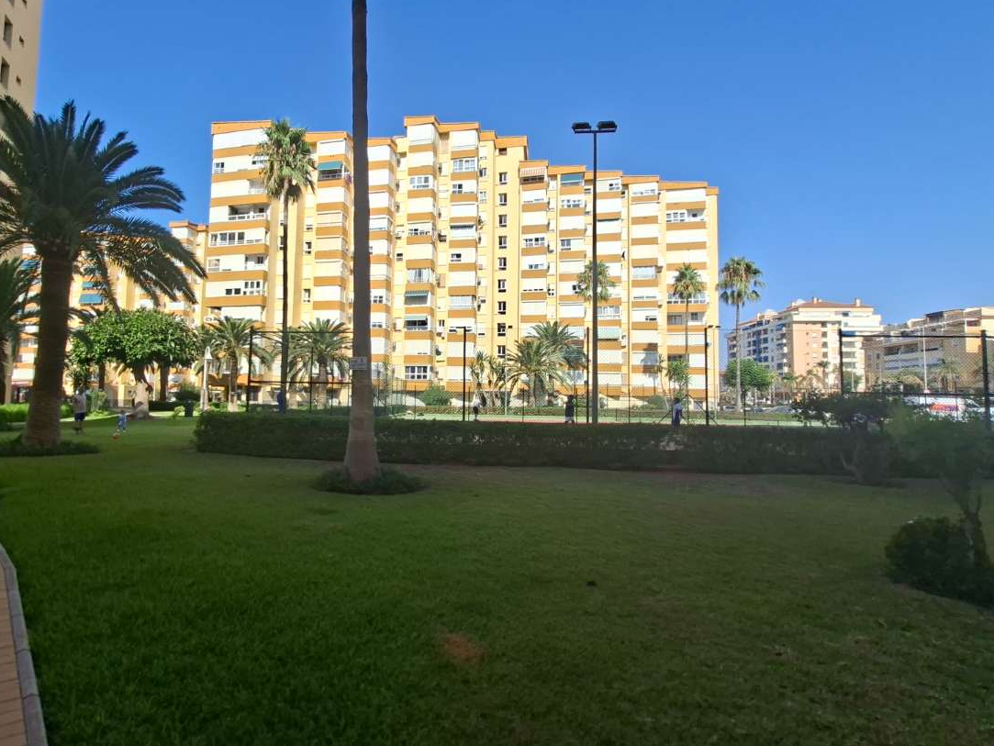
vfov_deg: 71.6
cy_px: 365
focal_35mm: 18
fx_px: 517
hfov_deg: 86.7
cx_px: 400
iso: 40
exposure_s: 1/1285
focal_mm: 1.74
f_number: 2.2
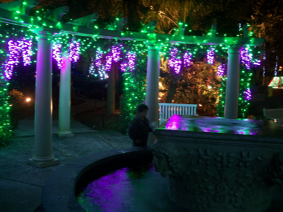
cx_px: 142
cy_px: 106
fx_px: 286
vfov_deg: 40.7
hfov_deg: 52.6
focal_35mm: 35
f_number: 3.1
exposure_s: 2
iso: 80
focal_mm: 6.3
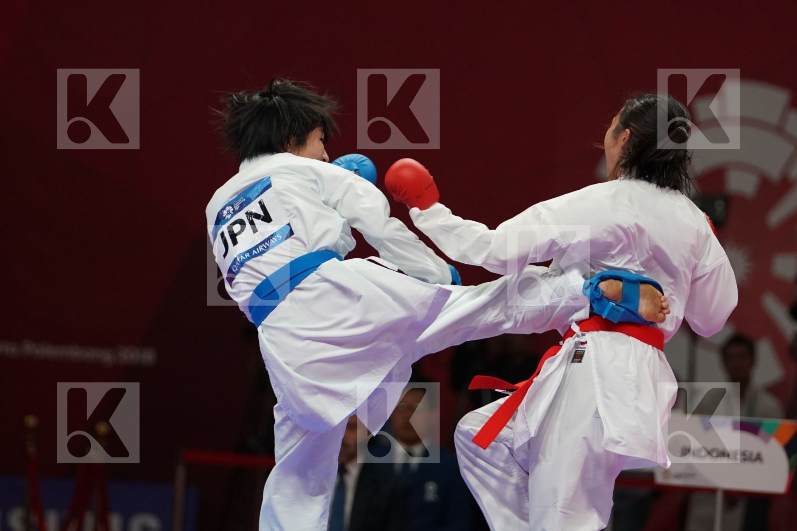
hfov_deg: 6.3
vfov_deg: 4.2
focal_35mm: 327
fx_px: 7239
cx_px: 398
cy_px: 266
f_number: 4
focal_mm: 218
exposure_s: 1/1000
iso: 2500
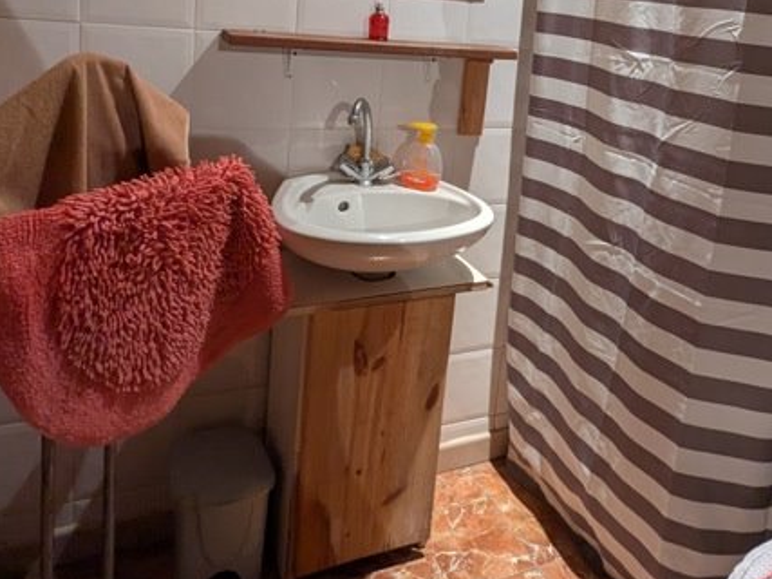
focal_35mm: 30
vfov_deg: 44.1
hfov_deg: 59.6
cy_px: 101
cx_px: 456
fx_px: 669
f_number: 2.2
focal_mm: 2.35
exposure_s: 1/33.3
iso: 314
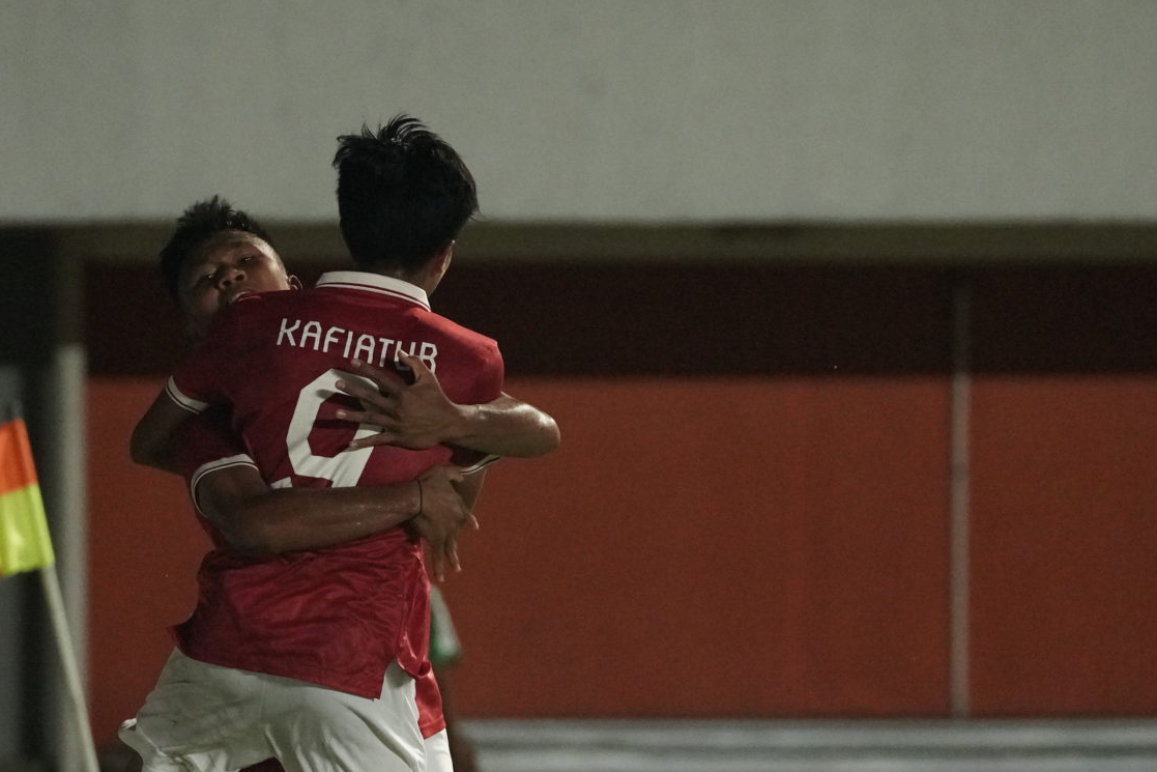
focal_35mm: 337
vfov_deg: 4.1
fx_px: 10831
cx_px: 500
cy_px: 559
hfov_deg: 6.1
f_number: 2.8
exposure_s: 1/1000
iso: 8000
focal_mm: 147
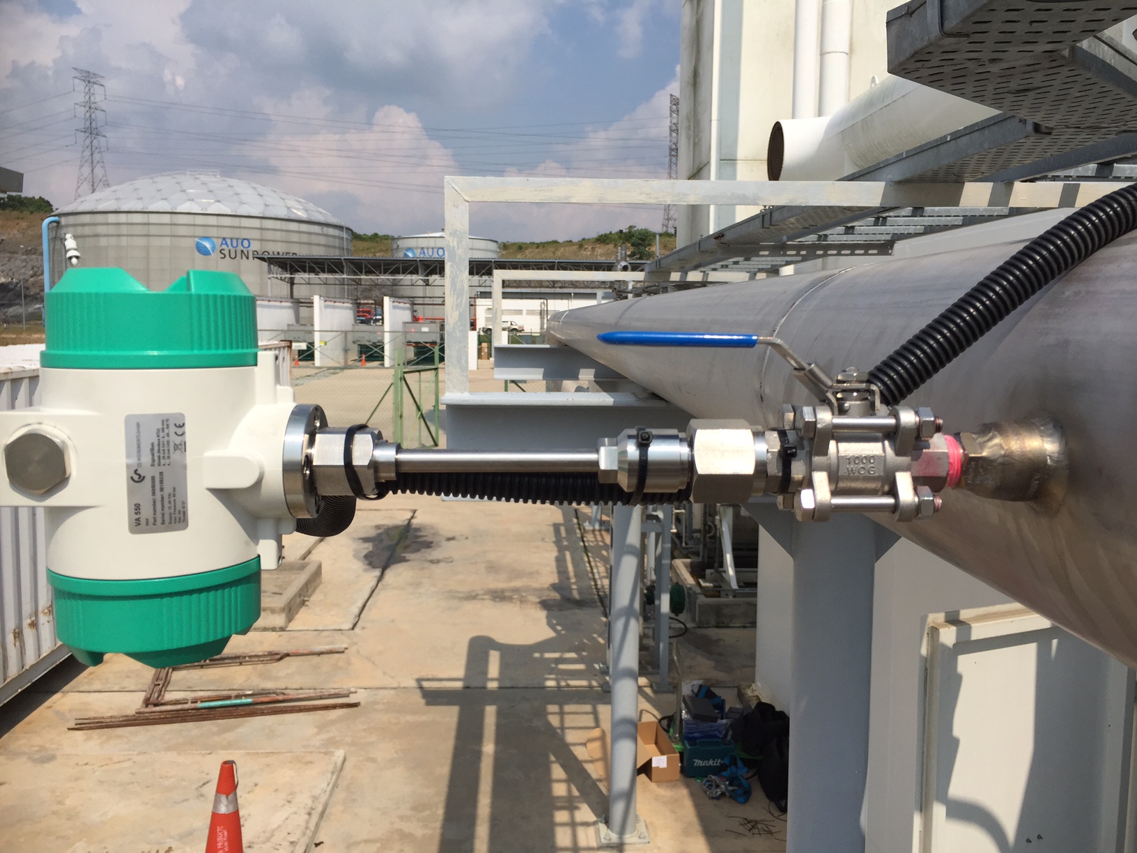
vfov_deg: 48.2
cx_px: 568
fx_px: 953
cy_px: 426
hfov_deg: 61.7
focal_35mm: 29
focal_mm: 4.15
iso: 32
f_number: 2.2
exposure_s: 1/3968
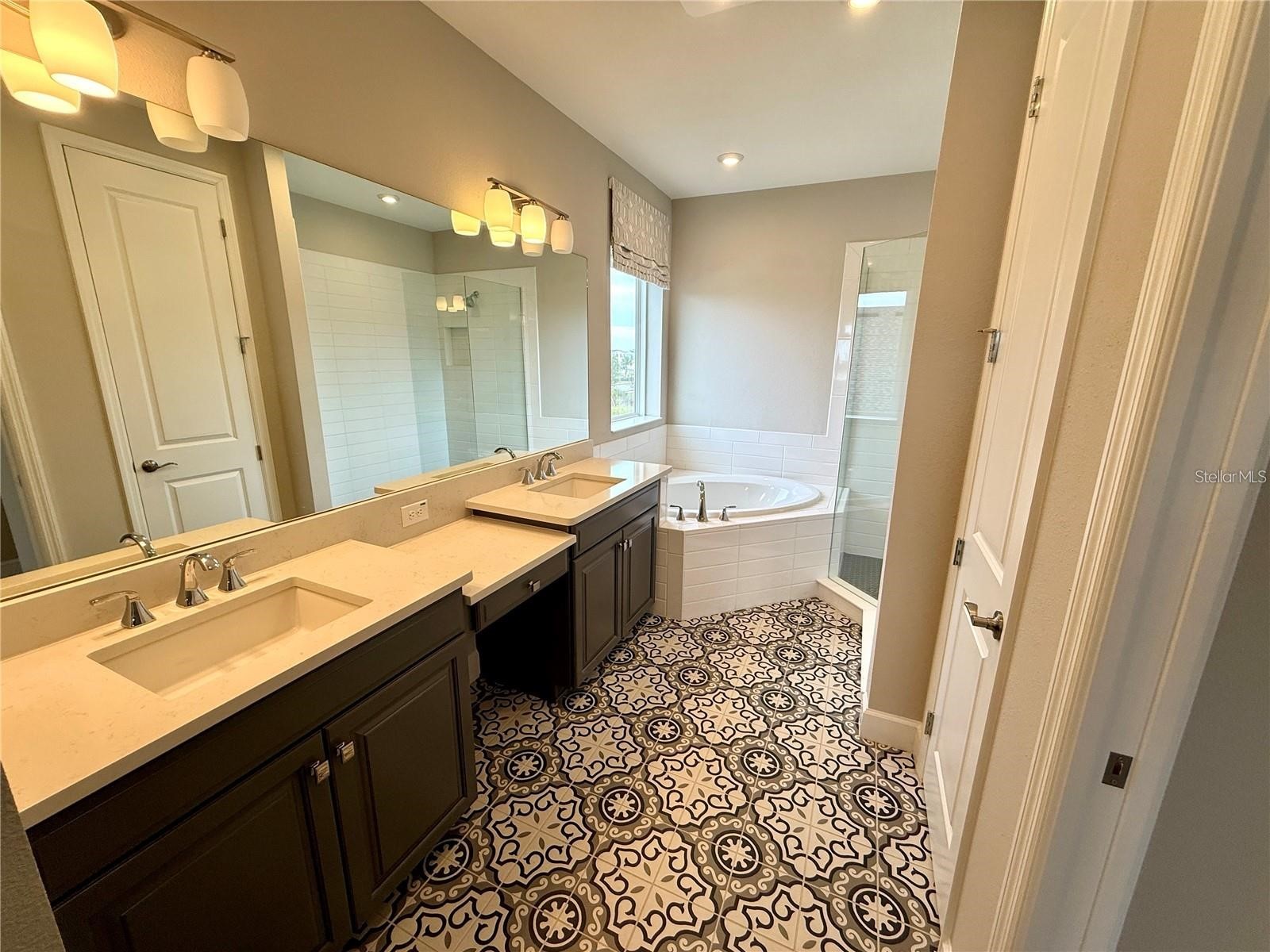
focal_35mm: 14
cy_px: 476
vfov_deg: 85.7
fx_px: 514
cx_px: 635
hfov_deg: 102.1
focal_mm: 2.22
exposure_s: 1/120
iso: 80
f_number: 2.2
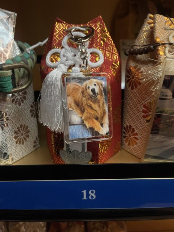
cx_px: 87
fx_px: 168
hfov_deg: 54.9
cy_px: 116
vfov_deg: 69.4
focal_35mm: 25
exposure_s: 1/30
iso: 640
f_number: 1.6
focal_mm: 5.1
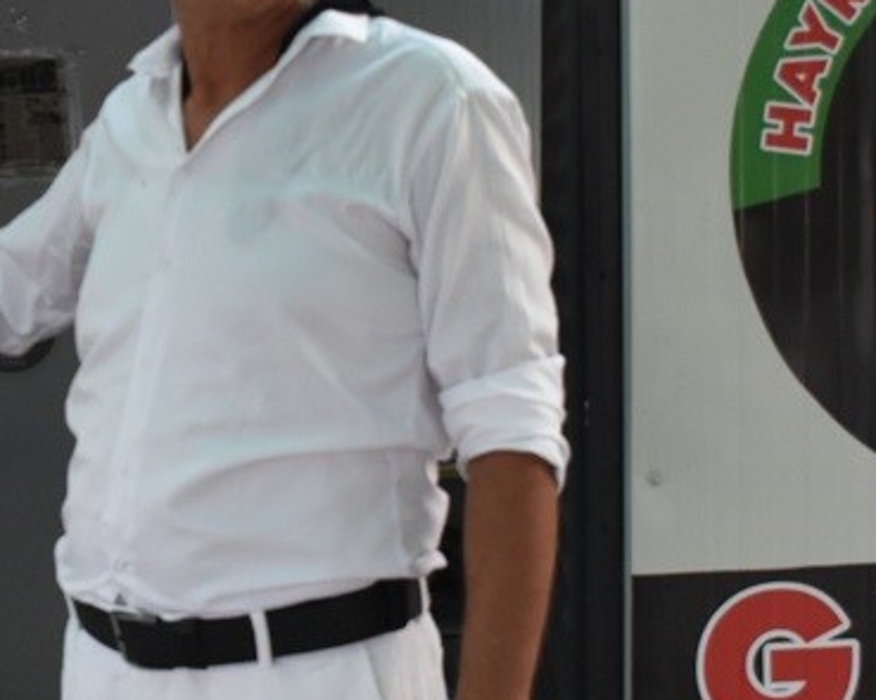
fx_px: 2281
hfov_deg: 21.4
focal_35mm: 88
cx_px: 147
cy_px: 281
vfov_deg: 17.4
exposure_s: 1/80
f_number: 4.5
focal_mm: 18
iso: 800
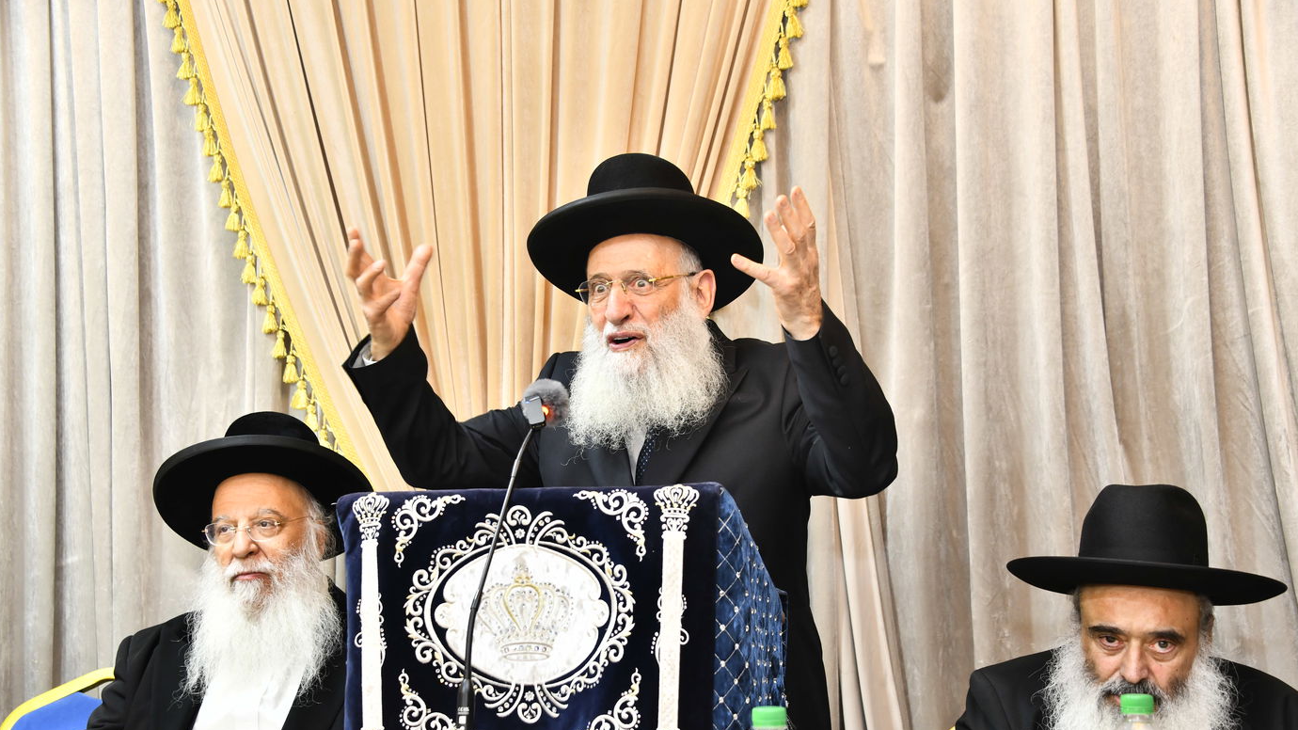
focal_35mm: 51
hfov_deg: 40.6
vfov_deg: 23.5
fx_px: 1755
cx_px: 655
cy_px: 436
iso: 800
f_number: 5.6
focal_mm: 48
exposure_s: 1/80
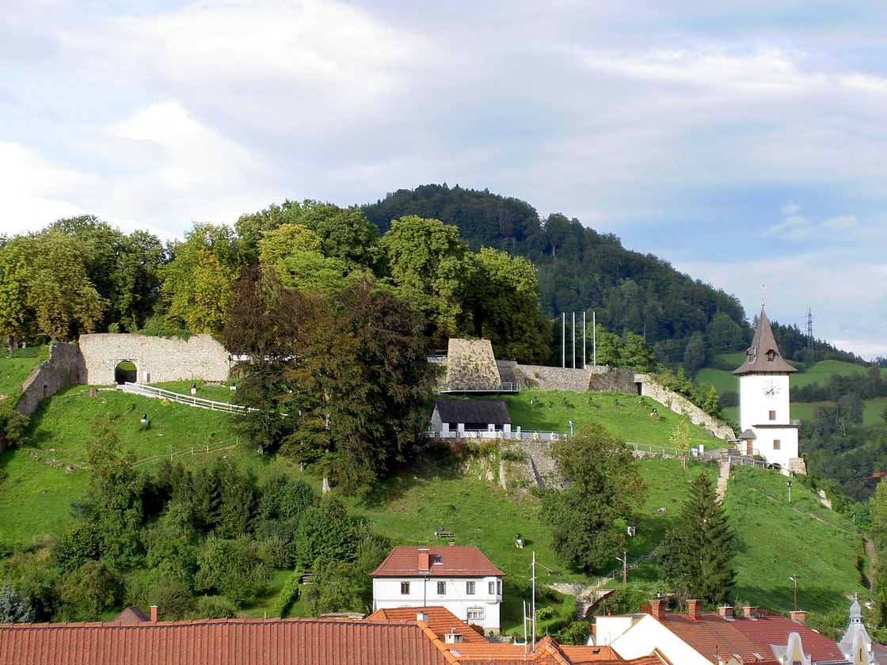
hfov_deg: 17.0
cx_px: 444
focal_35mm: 116
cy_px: 332
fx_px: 2972
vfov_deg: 12.8
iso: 100
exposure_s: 1/160
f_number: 4.9
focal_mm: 24
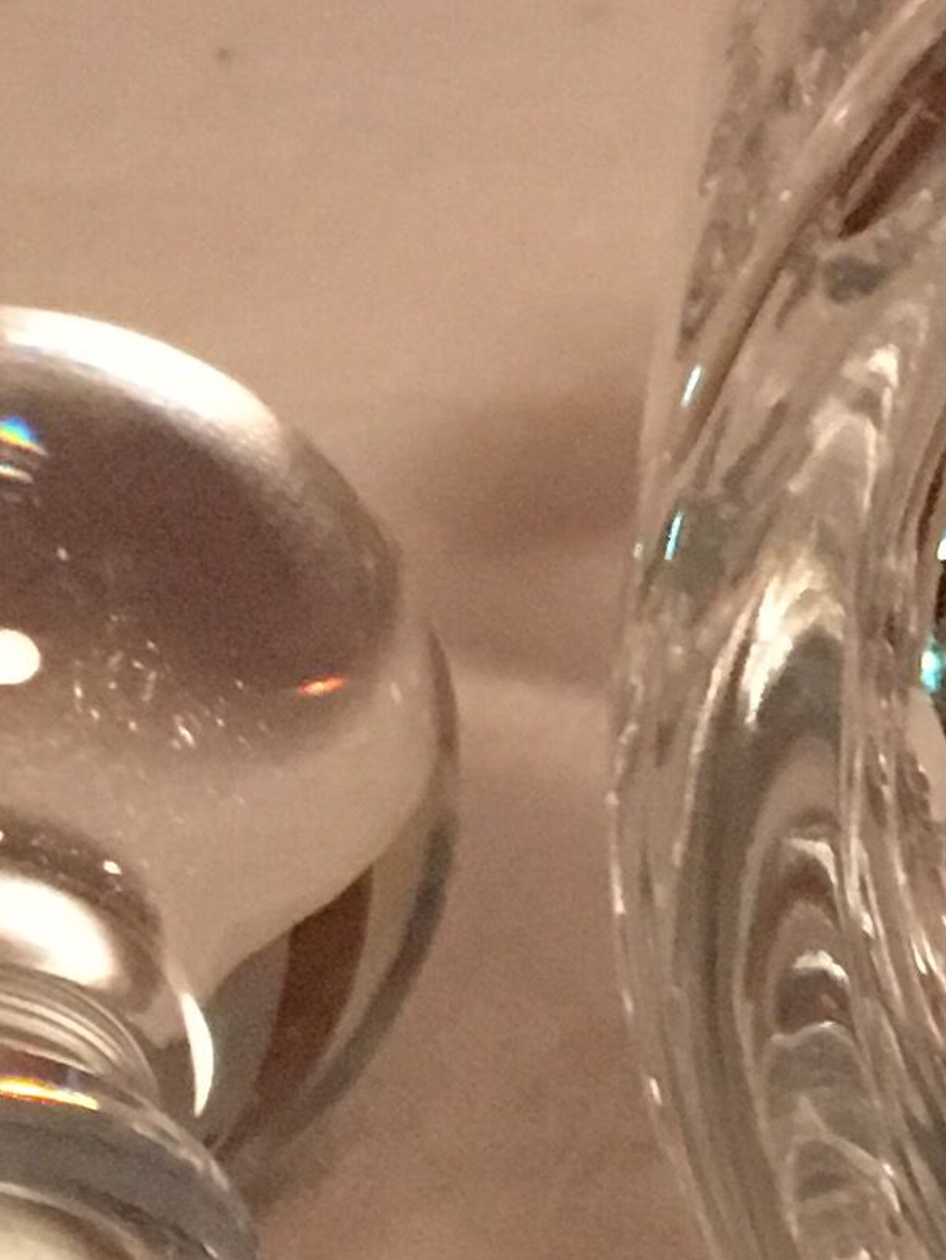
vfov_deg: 13.3
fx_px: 5352
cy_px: 78
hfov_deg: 9.8
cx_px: 1394
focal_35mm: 147
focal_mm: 4.15
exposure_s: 1/17
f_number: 2.2
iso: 320
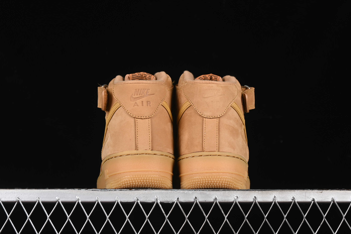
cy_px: 117
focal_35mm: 75
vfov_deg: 18.2
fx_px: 731
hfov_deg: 27.0
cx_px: 176
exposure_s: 1/60
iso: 160
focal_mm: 50
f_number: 7.1
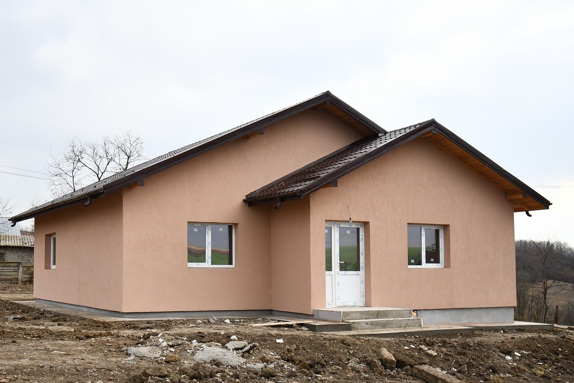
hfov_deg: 61.9
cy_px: 192
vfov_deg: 43.6
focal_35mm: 30
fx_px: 478
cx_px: 287
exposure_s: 1/1250
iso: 1000
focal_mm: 20
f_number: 5.6
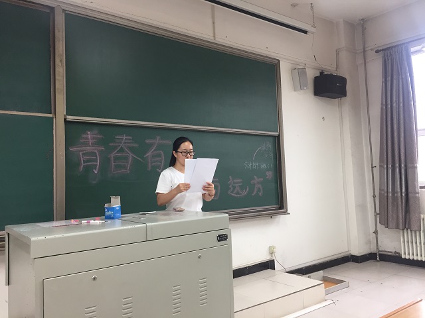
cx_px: 212
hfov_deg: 61.7
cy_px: 159
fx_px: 356
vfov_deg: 48.2
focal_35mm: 29
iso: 100
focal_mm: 4.15
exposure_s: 1/33
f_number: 2.2
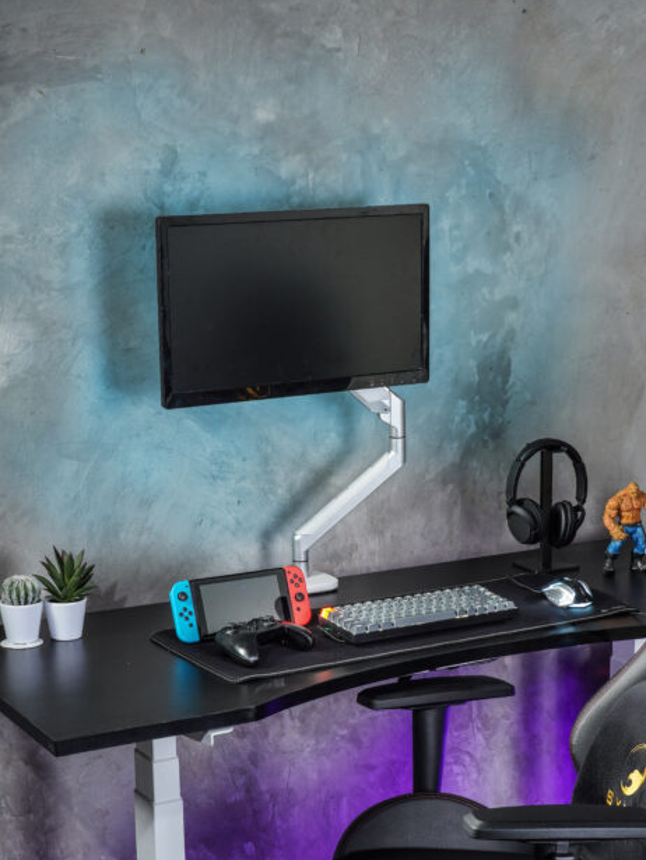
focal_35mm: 80
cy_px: 596
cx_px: 444
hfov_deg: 18.4
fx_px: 1989
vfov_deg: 24.2
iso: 200
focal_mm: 50
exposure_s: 13
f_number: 8
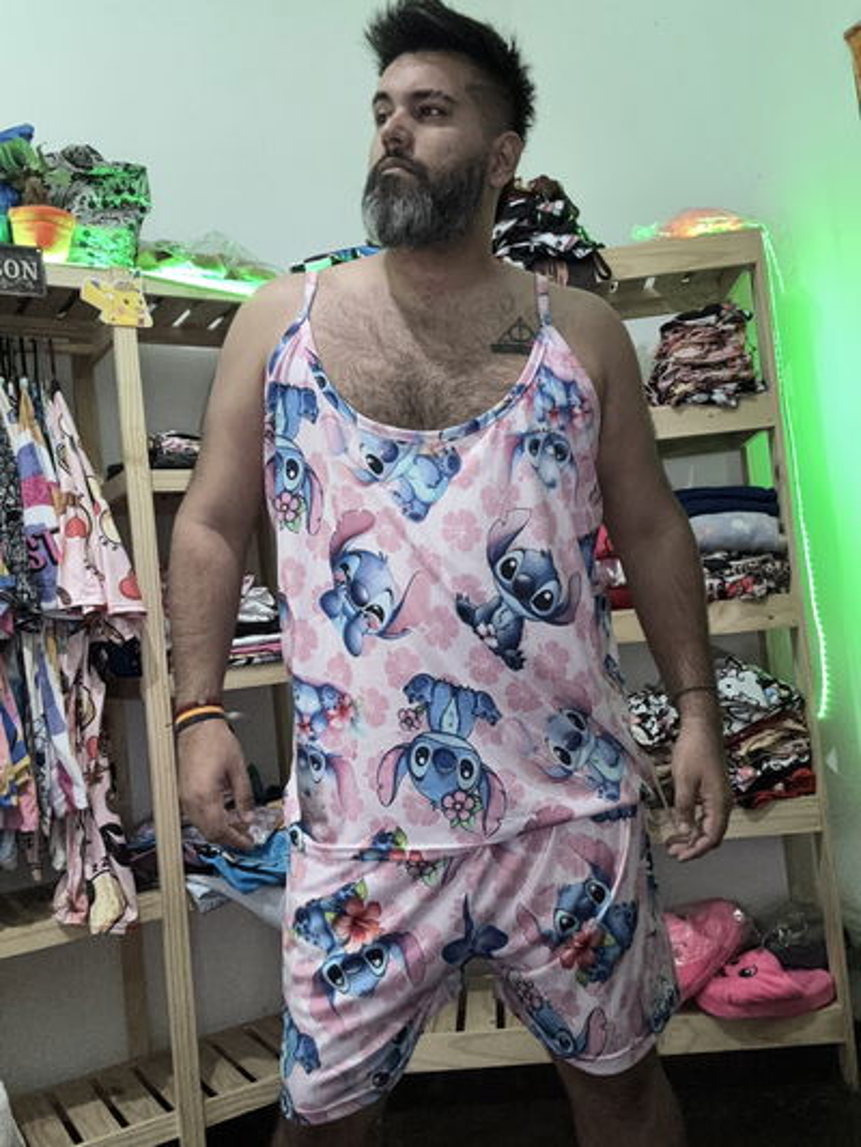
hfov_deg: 46.8
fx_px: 995
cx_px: 430
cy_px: 574
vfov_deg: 60.0
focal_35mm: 30
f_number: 1.9
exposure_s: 1/33
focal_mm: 2.69
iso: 160
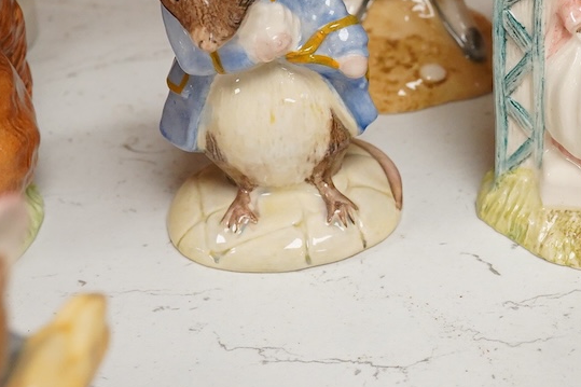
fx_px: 1517
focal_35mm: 94
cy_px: 47
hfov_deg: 21.3
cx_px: 510
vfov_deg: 14.4
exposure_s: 1/160
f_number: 11
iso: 2500
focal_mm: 30
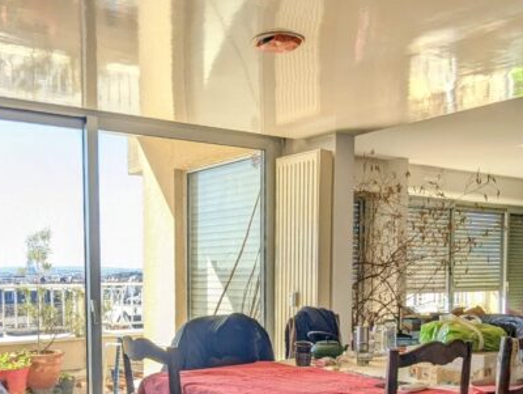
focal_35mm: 41
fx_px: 620
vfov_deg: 34.2
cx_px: 254
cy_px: 312
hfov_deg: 45.7
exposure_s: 1/379
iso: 43
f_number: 2.2
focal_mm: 2.35
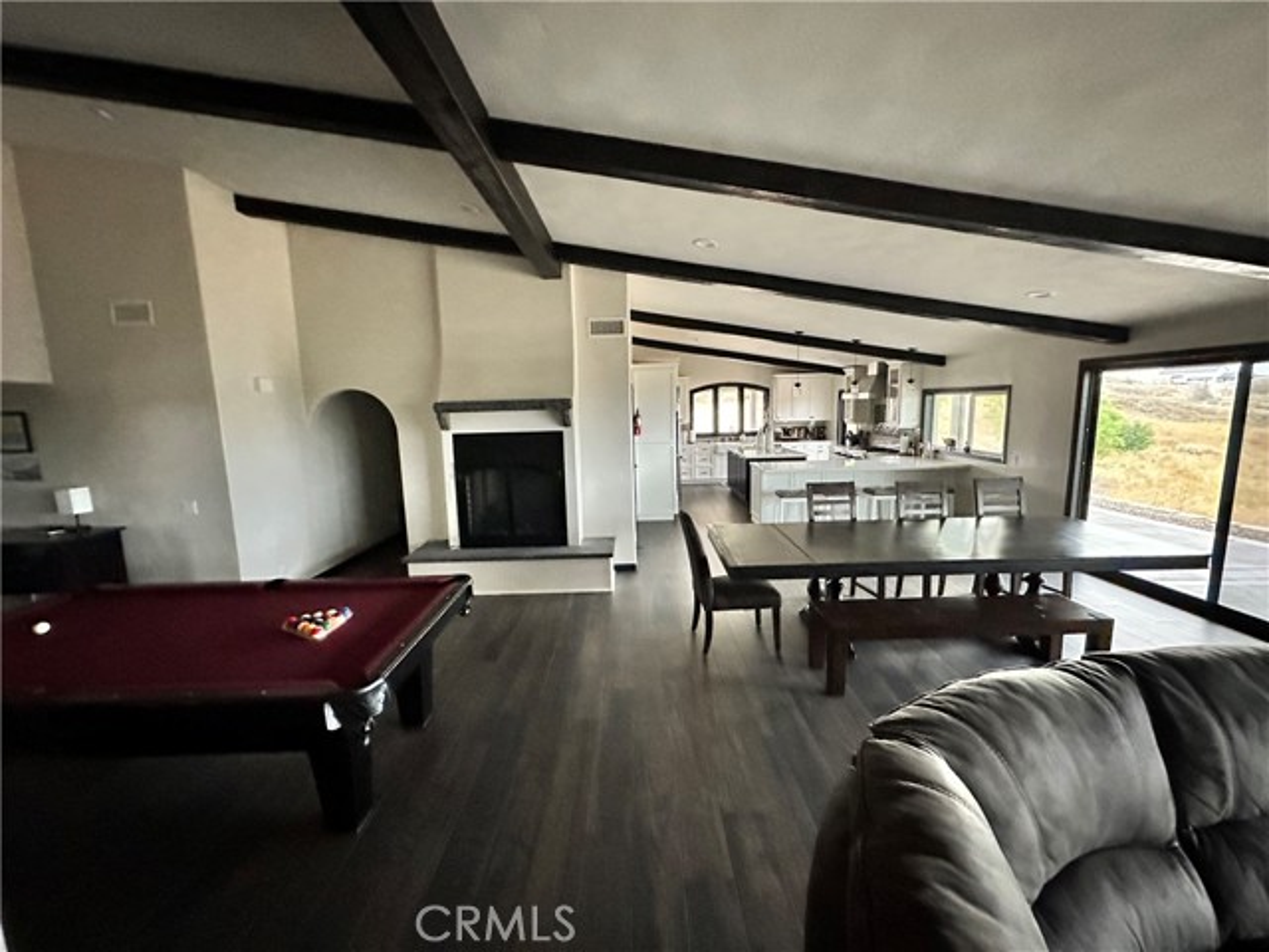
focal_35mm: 14
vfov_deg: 85.7
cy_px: 476
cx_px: 634
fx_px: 513
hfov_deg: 102.1
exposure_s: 1/50
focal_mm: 2.22
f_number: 2.2
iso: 1250
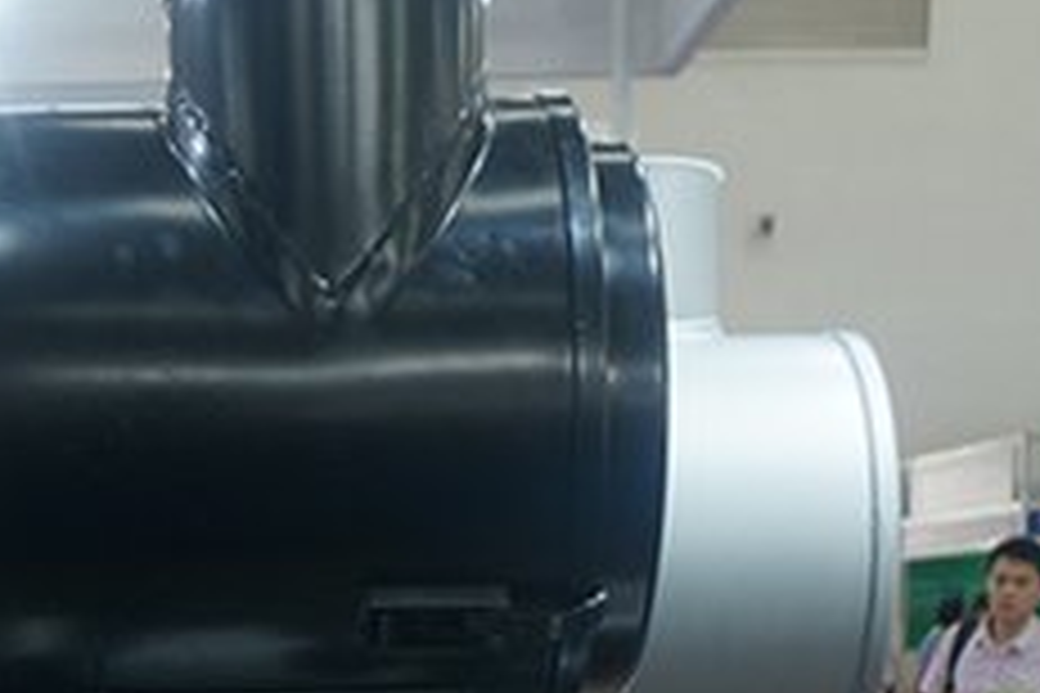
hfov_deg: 24.0
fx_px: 2398
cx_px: 171
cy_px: 1042
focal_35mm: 83
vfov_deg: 15.2
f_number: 4
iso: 200
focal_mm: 16
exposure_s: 1/60
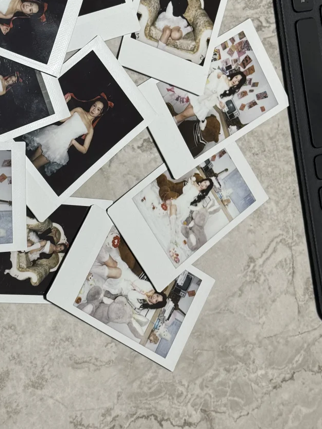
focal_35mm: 83
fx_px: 1029
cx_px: 92
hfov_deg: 17.7
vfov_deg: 23.4
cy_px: 136
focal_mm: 6.76
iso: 80
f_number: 1.78
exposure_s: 1/182
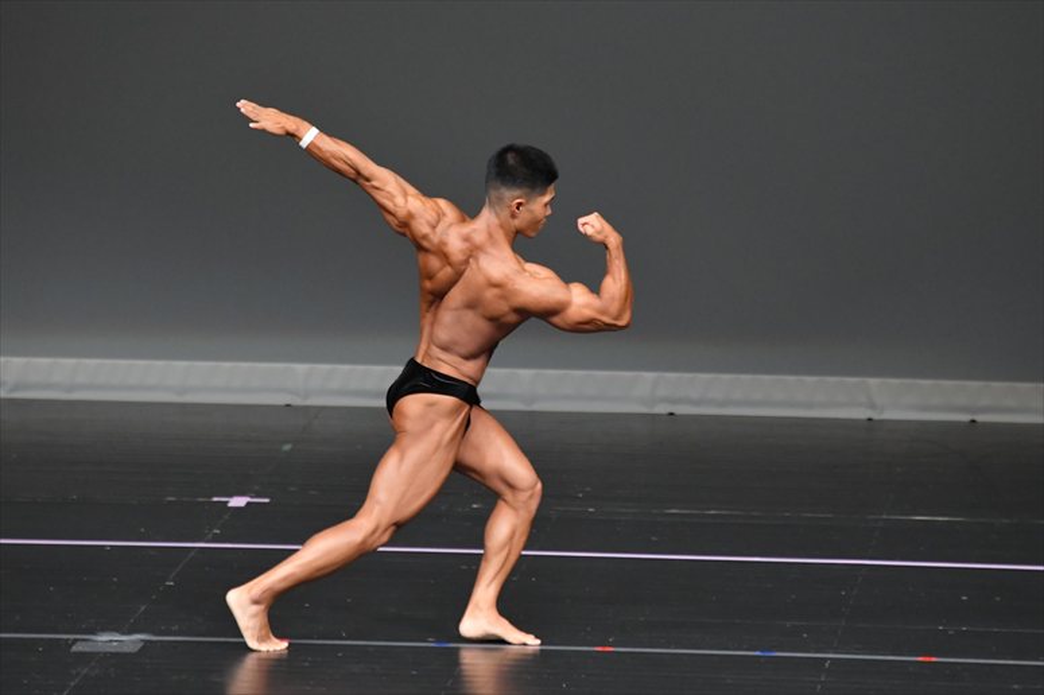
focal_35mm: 375
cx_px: 522
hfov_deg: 5.5
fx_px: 10870
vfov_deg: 3.7
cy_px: 348
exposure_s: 1/400
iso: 4000
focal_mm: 250
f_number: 5.6
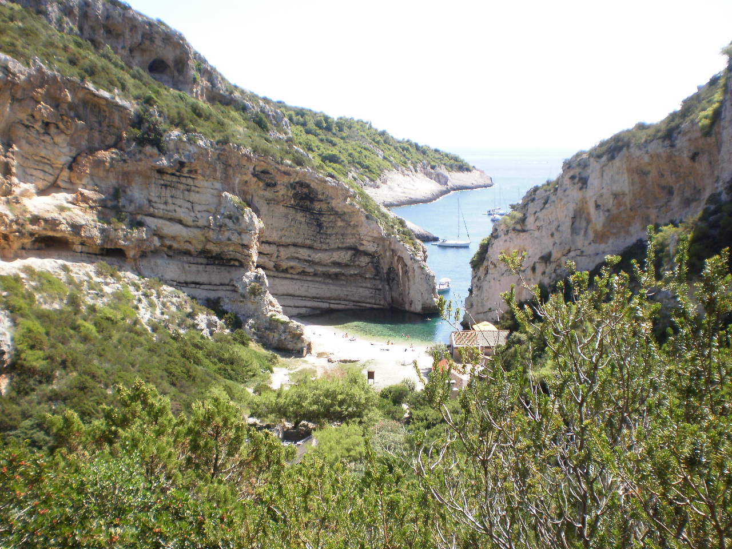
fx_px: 804
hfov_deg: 49.0
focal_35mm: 38
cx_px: 366
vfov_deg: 37.7
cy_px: 274
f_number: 4.6
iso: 100
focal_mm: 6.3
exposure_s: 1/250
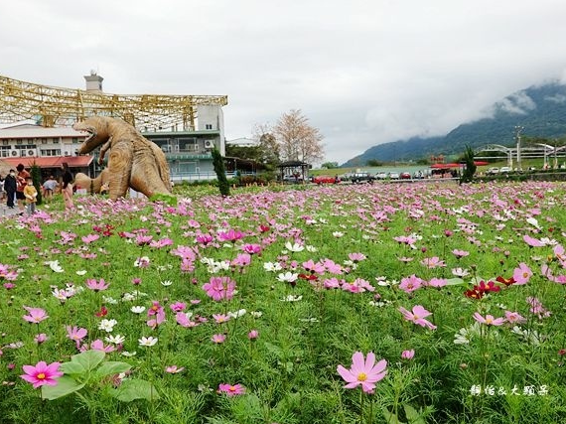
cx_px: 293
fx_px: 556
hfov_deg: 54.0
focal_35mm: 34
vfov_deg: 41.8
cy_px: 214
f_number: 5.6
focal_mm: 11.52
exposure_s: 1/250
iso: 125
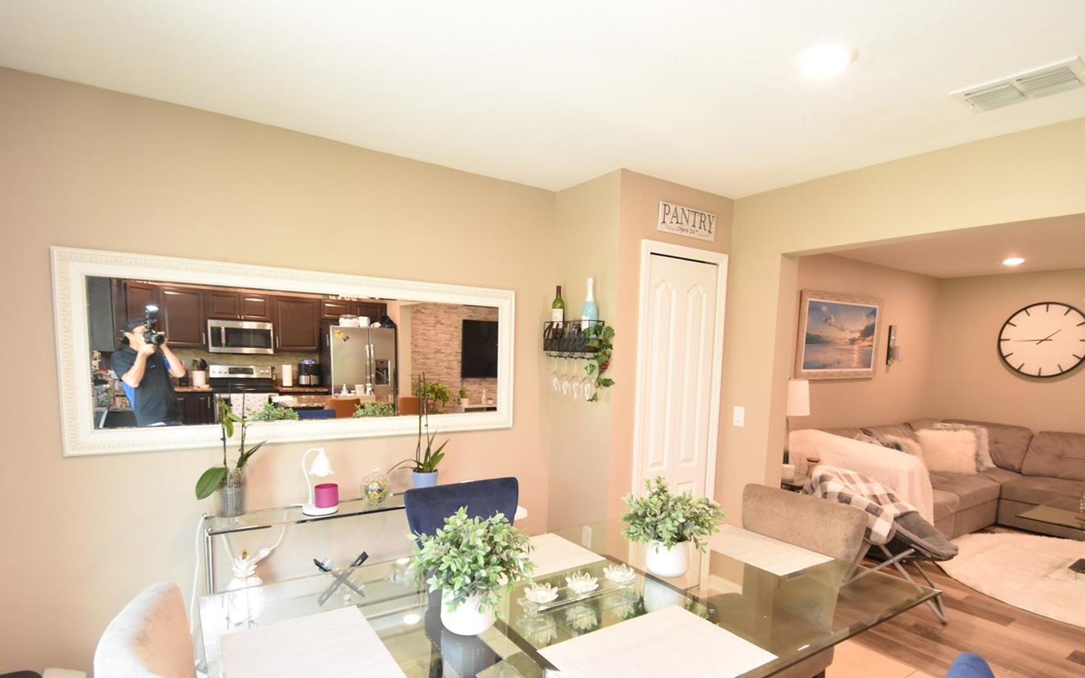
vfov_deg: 64.4
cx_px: 552
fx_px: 532
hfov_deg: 91.1
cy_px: 407
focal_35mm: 18
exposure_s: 1/60
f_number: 3.5
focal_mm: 10
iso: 1800
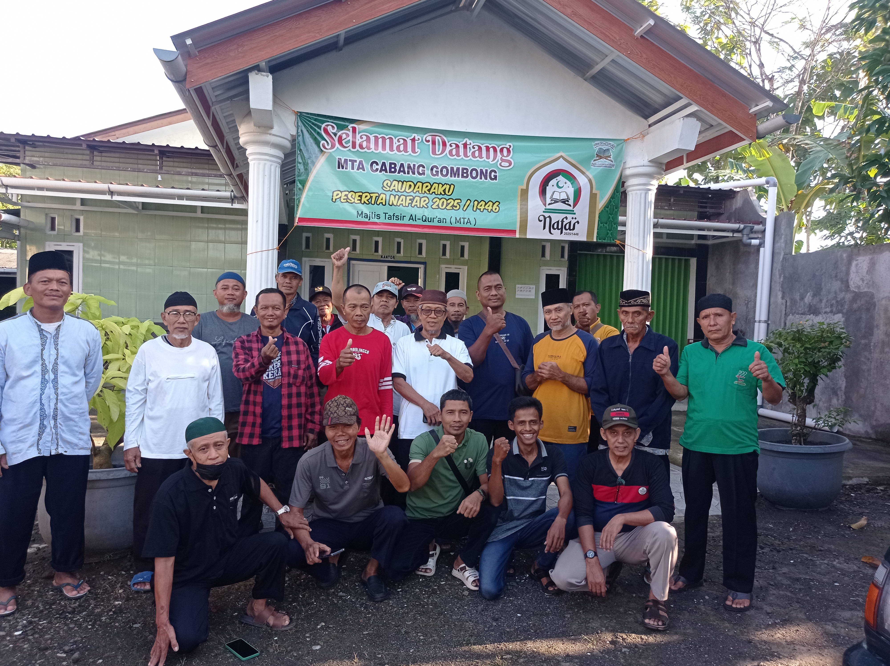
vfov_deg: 49.7
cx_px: 445
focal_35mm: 28
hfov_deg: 63.5
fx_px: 719
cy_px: 333
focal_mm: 4.7
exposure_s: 1/325
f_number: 1.79
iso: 100
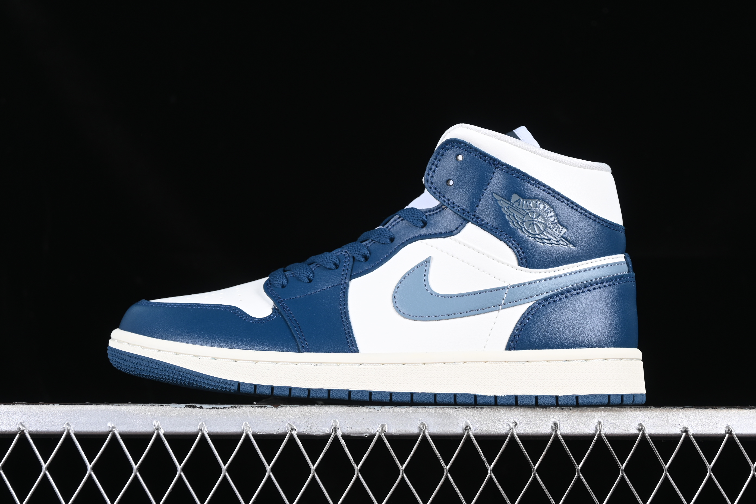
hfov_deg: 27.0
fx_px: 1575
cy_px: 252
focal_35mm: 75
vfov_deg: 18.2
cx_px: 378
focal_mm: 50
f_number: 7.1
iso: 160
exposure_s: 1/60
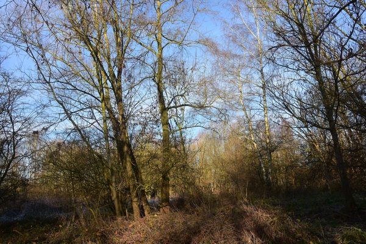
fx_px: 305
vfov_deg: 43.6
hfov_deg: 61.9
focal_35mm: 30
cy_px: 122
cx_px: 183
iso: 200
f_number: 11
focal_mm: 20
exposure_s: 1/100
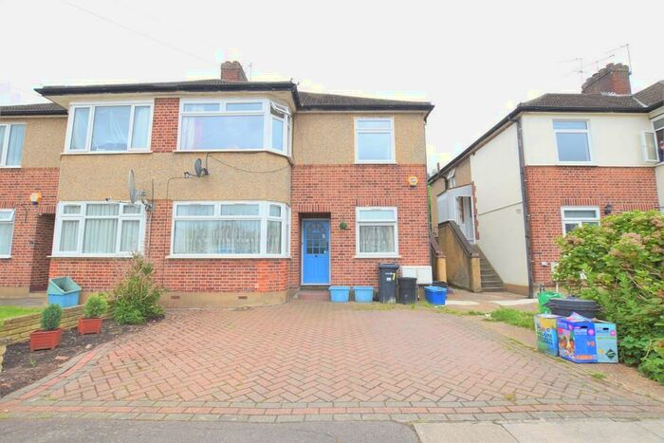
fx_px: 277
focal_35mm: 15
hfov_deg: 100.4
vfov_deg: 77.4
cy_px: 222
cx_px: 332
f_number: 6.3
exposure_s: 1/250
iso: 200
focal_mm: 10
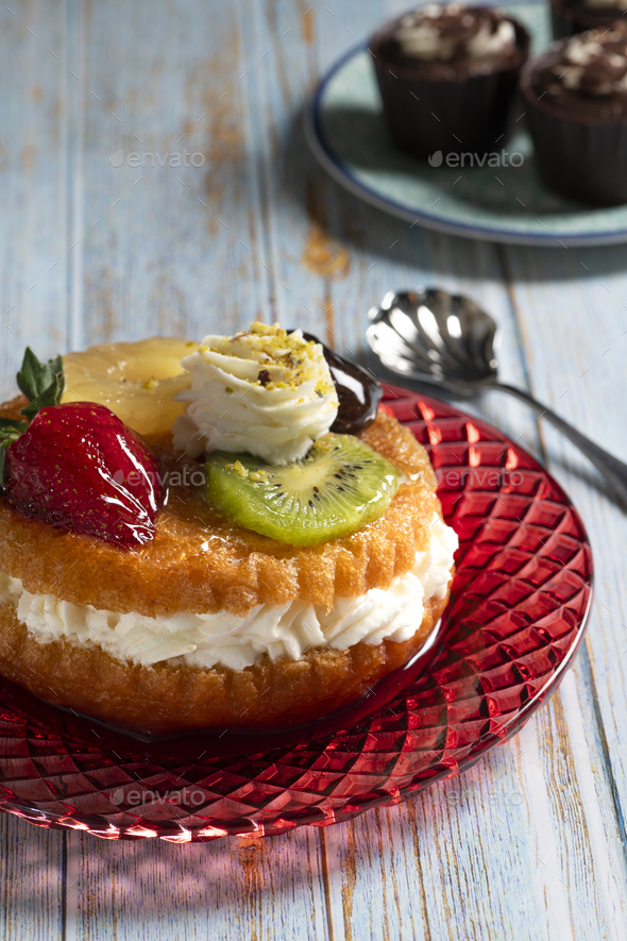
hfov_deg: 13.0
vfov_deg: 19.5
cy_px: 470
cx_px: 314
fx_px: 2743
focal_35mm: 105
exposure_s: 1/200
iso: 160
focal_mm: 105
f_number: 11
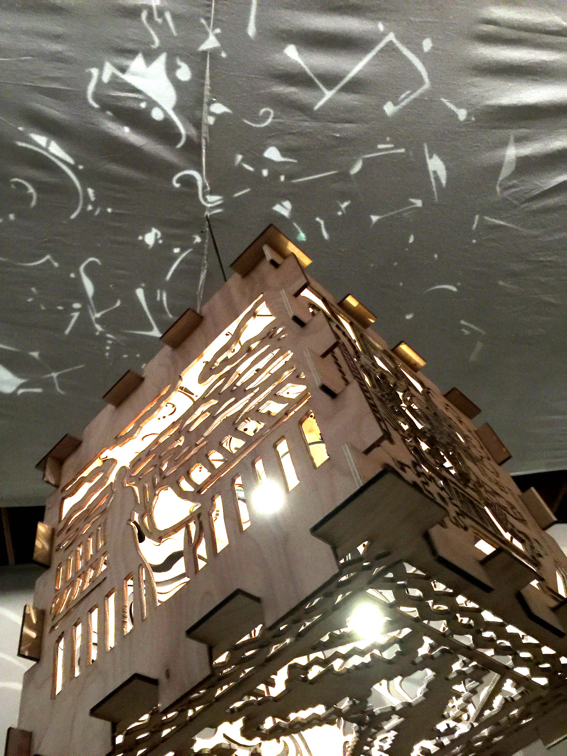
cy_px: 378
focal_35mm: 29
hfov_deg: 48.2
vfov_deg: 61.7
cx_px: 284
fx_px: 633
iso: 80
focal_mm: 4.15
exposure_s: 1/4
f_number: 2.2
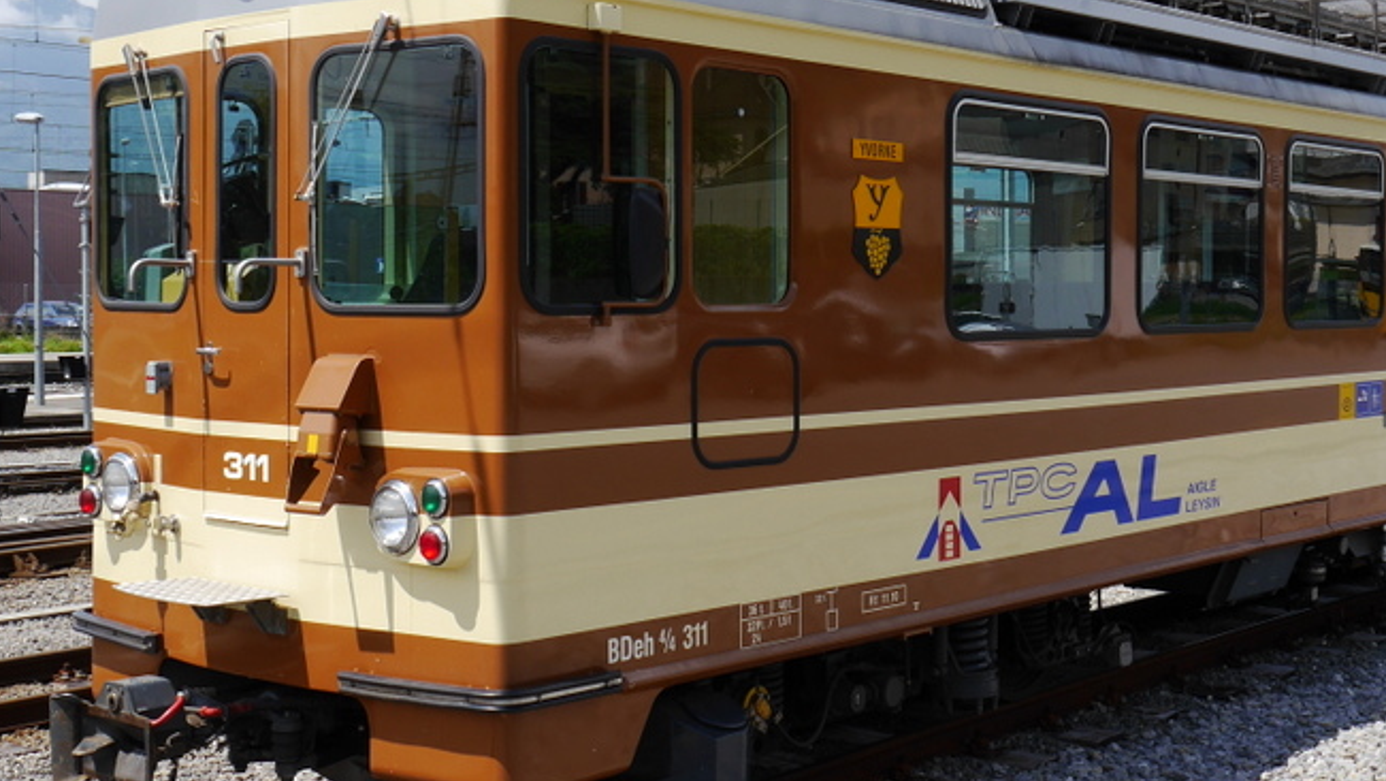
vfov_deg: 21.1
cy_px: 341
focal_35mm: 57
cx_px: 853
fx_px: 2095
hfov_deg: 36.4
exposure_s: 1/400
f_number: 8
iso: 160
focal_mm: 17
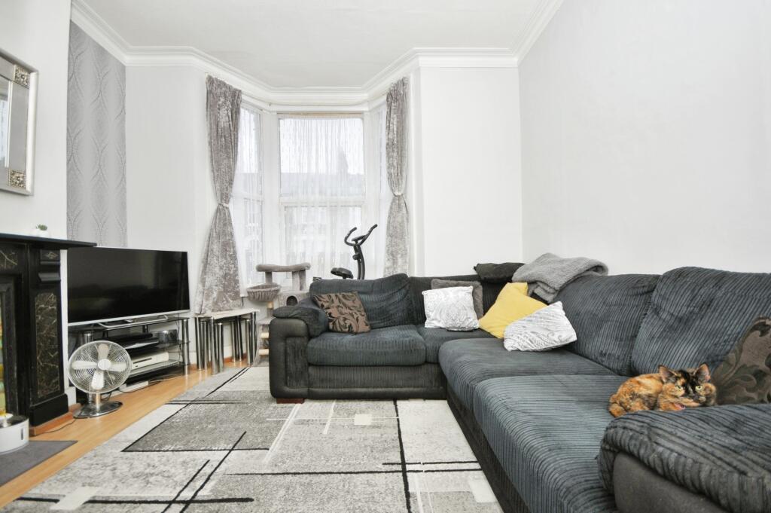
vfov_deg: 77.2
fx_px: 321
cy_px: 256
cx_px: 386
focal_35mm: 15
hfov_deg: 100.4
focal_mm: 10
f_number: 5
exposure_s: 1/60
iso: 200
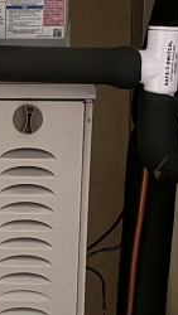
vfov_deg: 20.0
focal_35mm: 107
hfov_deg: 11.0
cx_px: -80
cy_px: 171
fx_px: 896
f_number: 1.78
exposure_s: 1/9
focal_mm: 6.76
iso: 1250
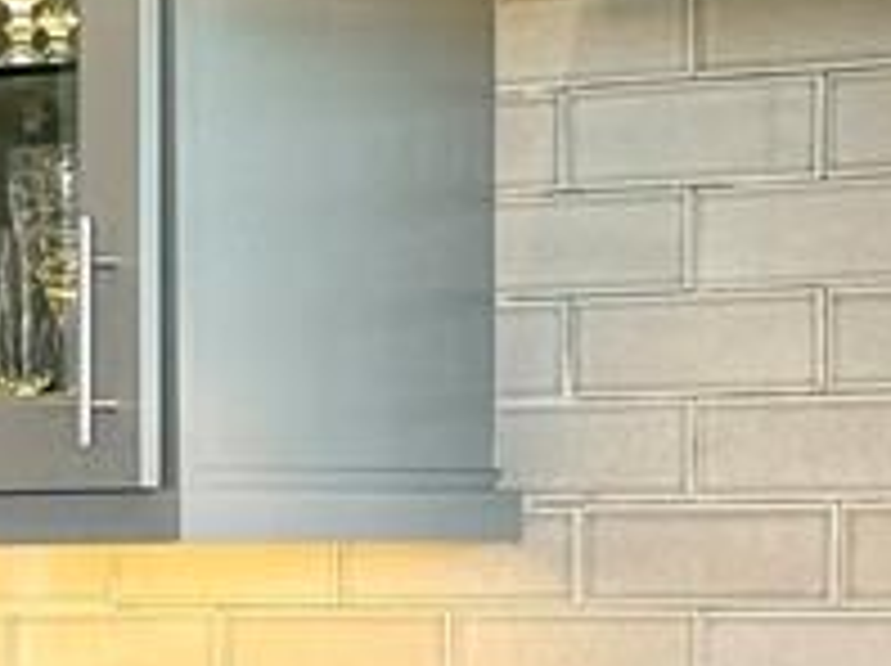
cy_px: 790
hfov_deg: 7.9
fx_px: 6376
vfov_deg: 5.9
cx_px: -94
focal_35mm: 248
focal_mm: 6.76
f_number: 1.78
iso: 64
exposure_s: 1/60
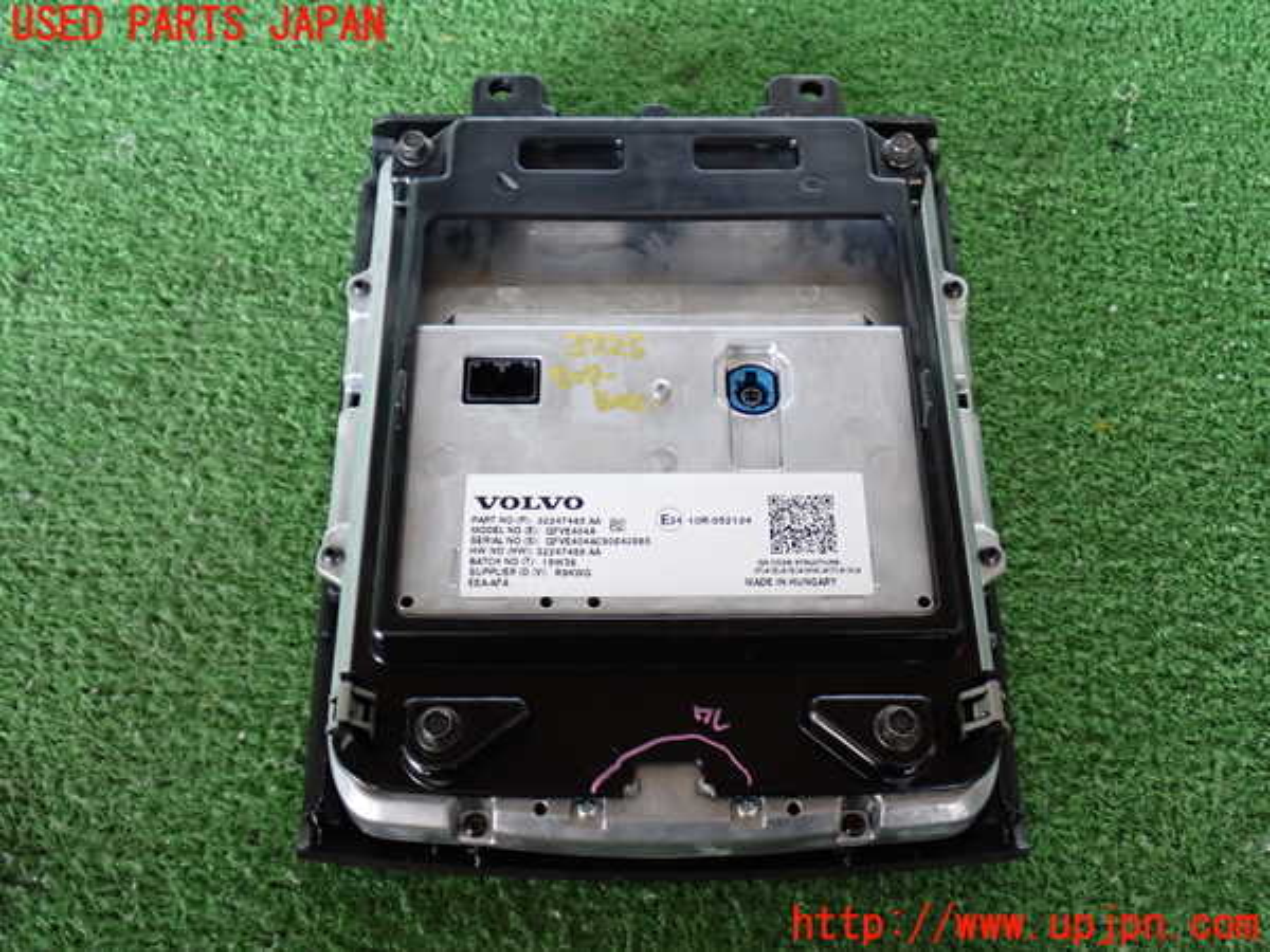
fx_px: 1394
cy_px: 476
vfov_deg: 37.7
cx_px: 635
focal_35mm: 38
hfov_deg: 49.0
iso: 500
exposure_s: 1/40
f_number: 2.7
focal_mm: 6.83
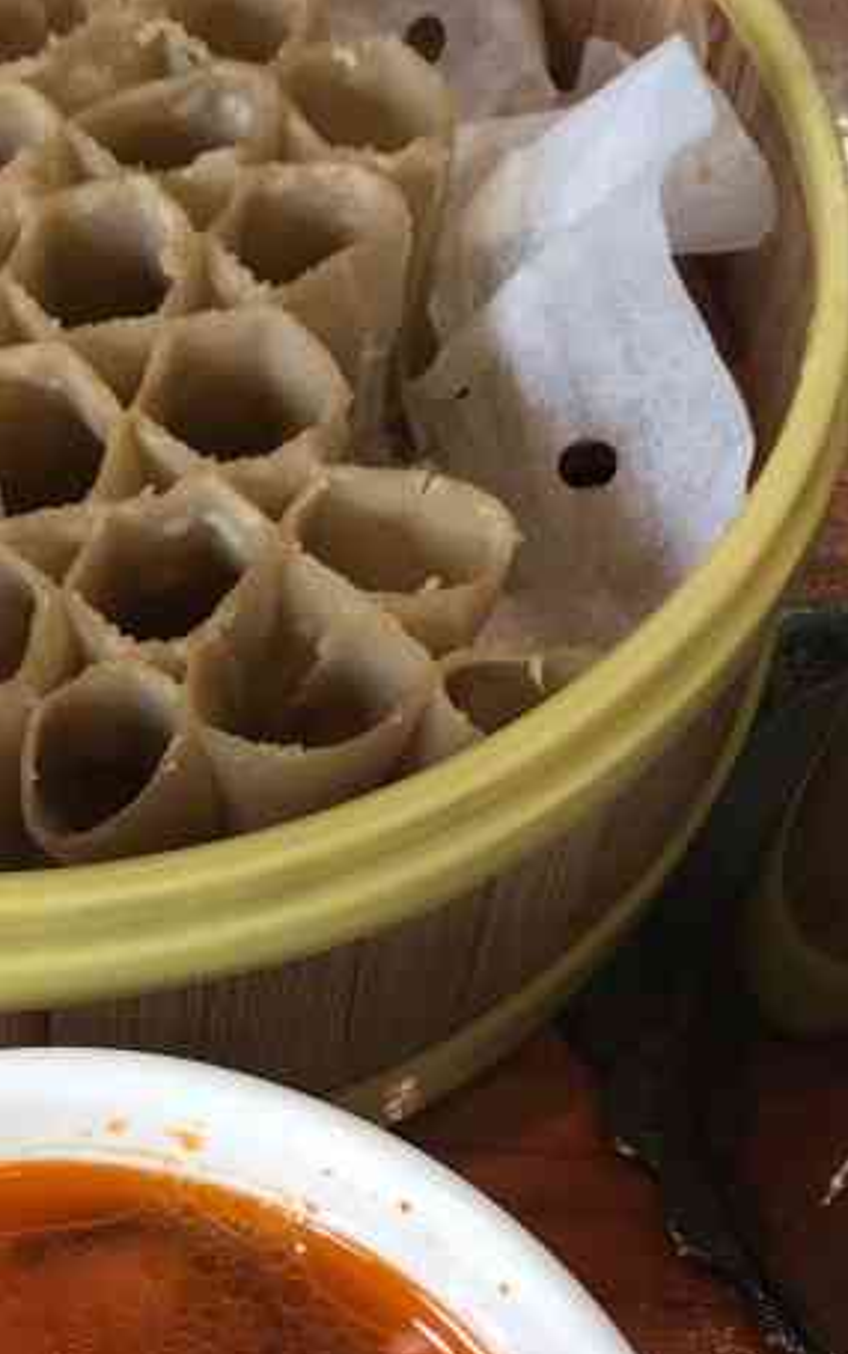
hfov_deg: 20.3
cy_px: 906
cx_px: 86
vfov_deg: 32.2
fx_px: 2326
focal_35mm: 63
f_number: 2.2
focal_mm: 4.15
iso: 32
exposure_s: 1/33
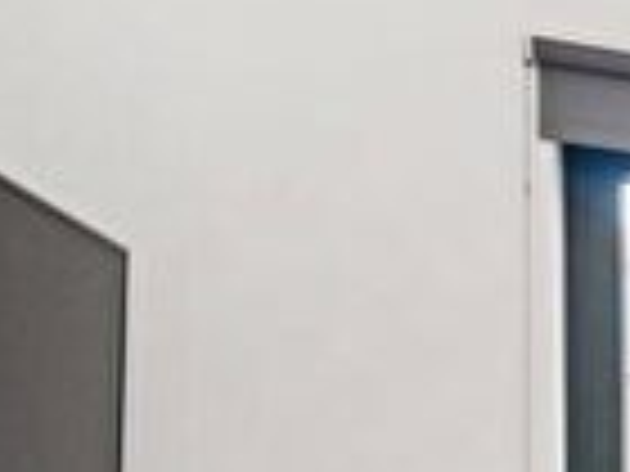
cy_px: 632
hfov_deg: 14.9
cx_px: 1530
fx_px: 1310
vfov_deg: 18.8
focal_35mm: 72
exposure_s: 1/30
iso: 320
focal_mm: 10
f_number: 9
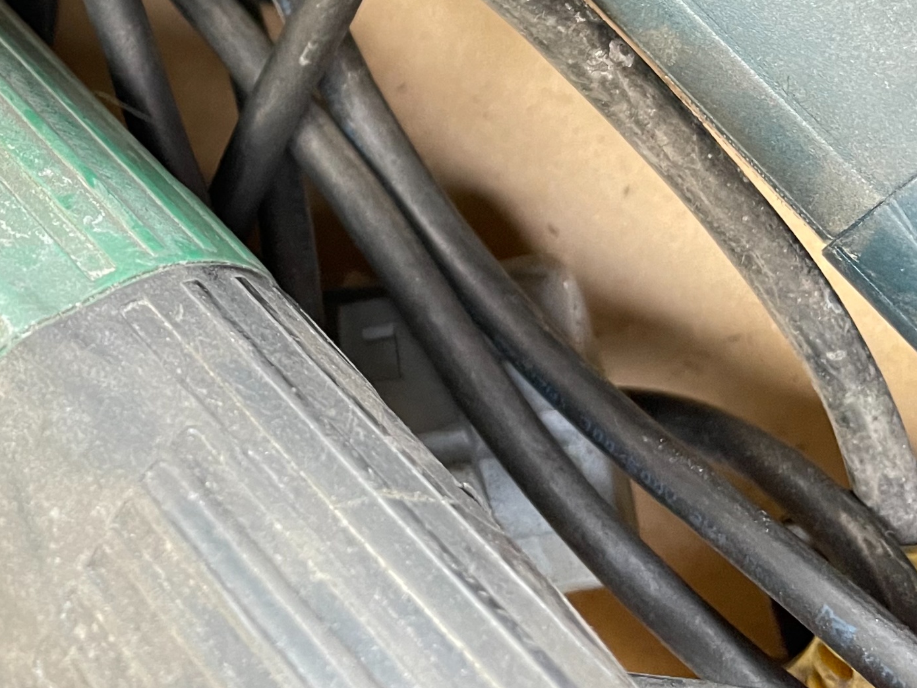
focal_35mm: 61
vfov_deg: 23.7
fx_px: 1616
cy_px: 164
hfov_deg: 29.5
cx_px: -3
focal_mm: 5.1
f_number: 1.6
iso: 640
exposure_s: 1/40
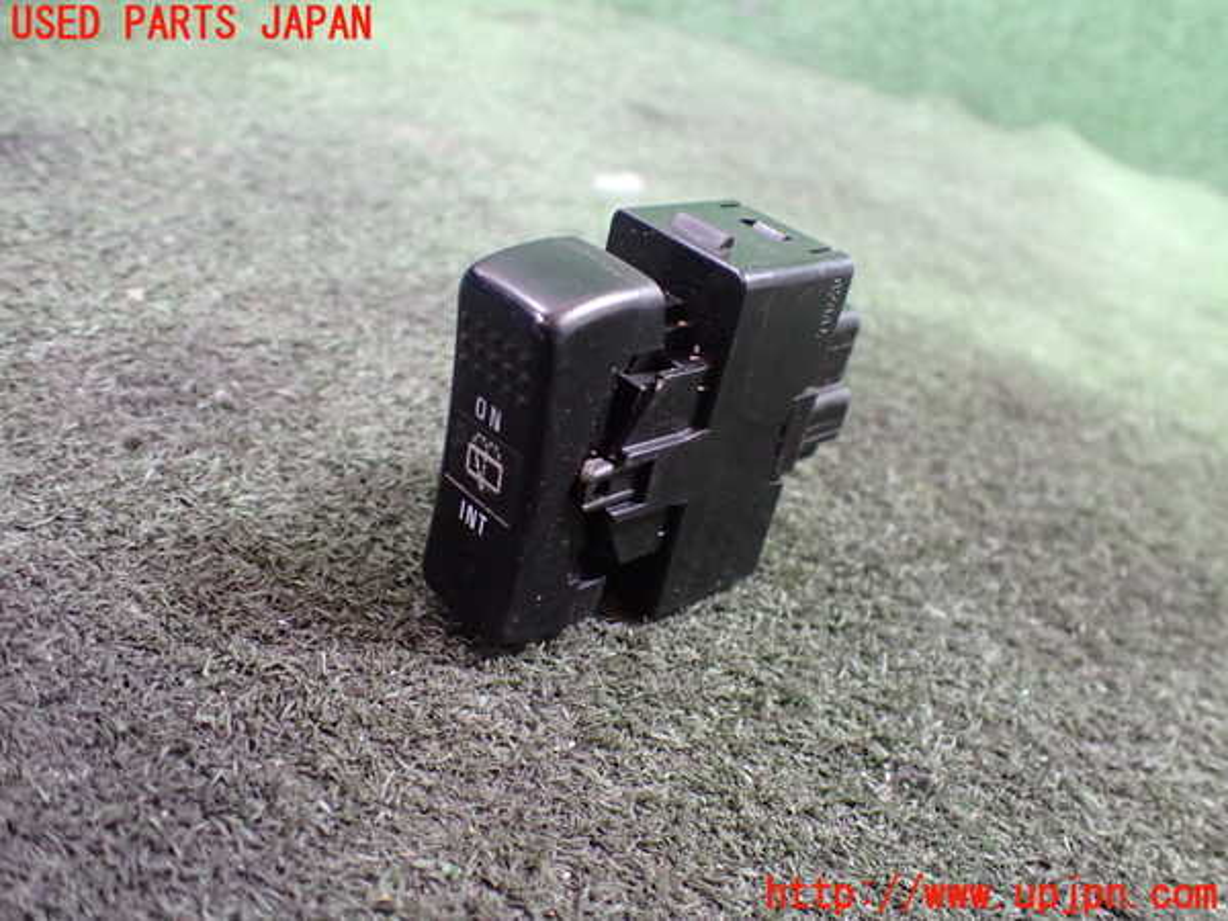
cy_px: 460
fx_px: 1064
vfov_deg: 46.8
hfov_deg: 60.0
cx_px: 614
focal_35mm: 30
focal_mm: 5.4
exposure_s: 1/30
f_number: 2.3
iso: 800
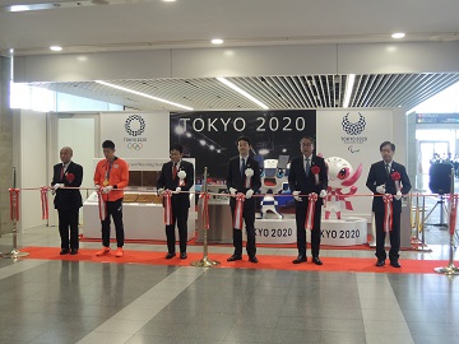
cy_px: 172
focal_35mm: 45
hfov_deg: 42.1
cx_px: 230
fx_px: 597
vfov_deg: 32.2
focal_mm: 8.1
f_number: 3.5
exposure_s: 1/50
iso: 400
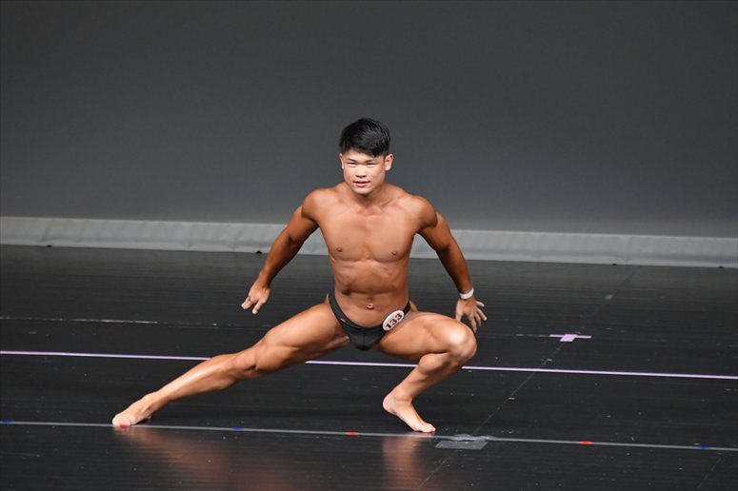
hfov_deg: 5.5
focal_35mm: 375
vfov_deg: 3.7
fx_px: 7684
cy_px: 246
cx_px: 369
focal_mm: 250
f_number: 5.6
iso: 4000
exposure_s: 1/400
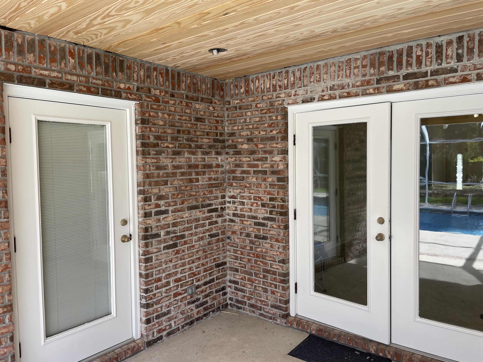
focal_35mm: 26
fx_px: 363
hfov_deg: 67.3
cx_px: 242
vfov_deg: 53.1
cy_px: 181
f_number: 1.6
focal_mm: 4.2
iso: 32
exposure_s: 1/146
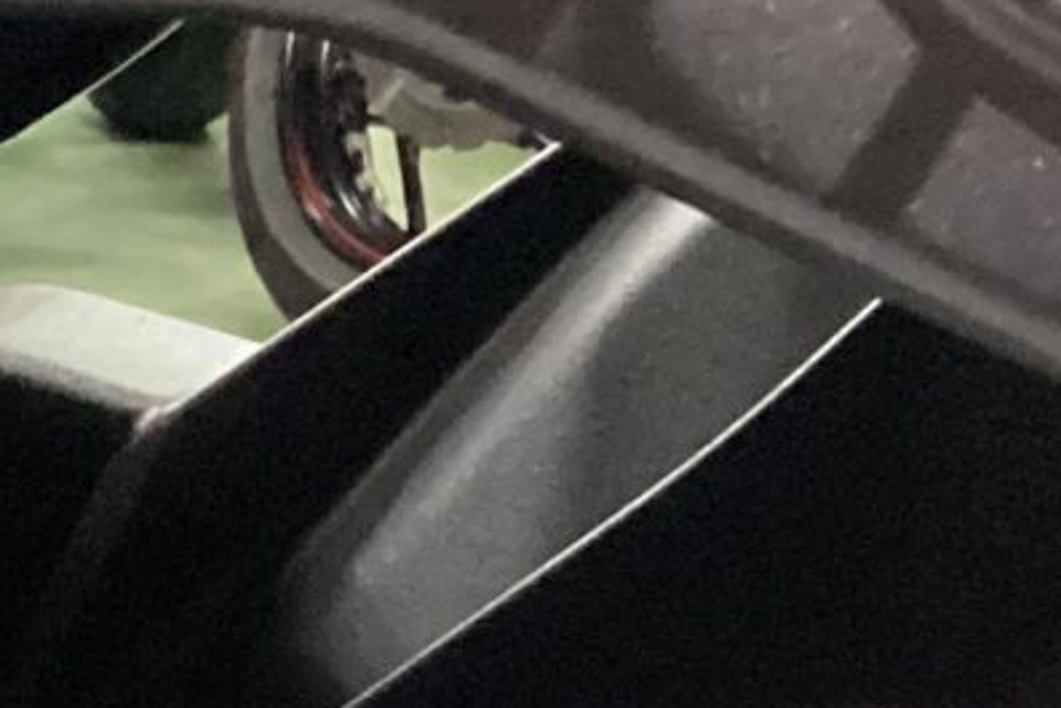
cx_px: -770
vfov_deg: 8.0
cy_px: 1854
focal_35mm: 156
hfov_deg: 12.2
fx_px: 4599
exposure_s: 1/30
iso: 400
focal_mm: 3.3
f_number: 2.4
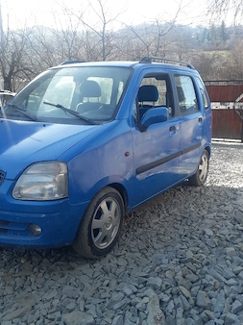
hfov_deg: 44.0
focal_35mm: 32
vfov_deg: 56.8
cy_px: 165
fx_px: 300
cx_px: 140
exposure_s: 1/312
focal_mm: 3.6
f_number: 1.9
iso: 40
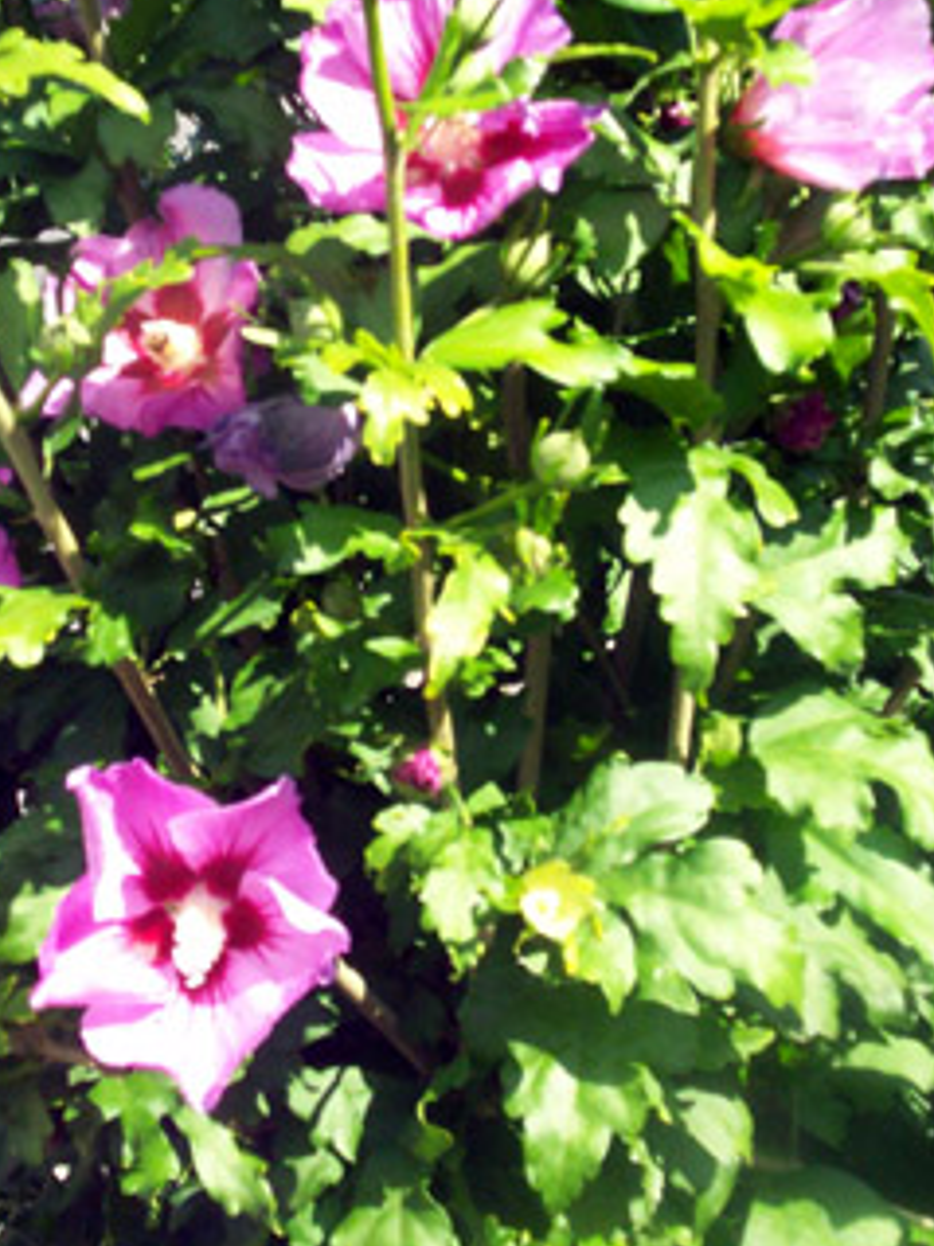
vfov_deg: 30.1
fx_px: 2304
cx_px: 401
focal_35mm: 64
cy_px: 451
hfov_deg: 22.9
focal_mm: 5.9
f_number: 4.5
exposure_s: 1/179
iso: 100
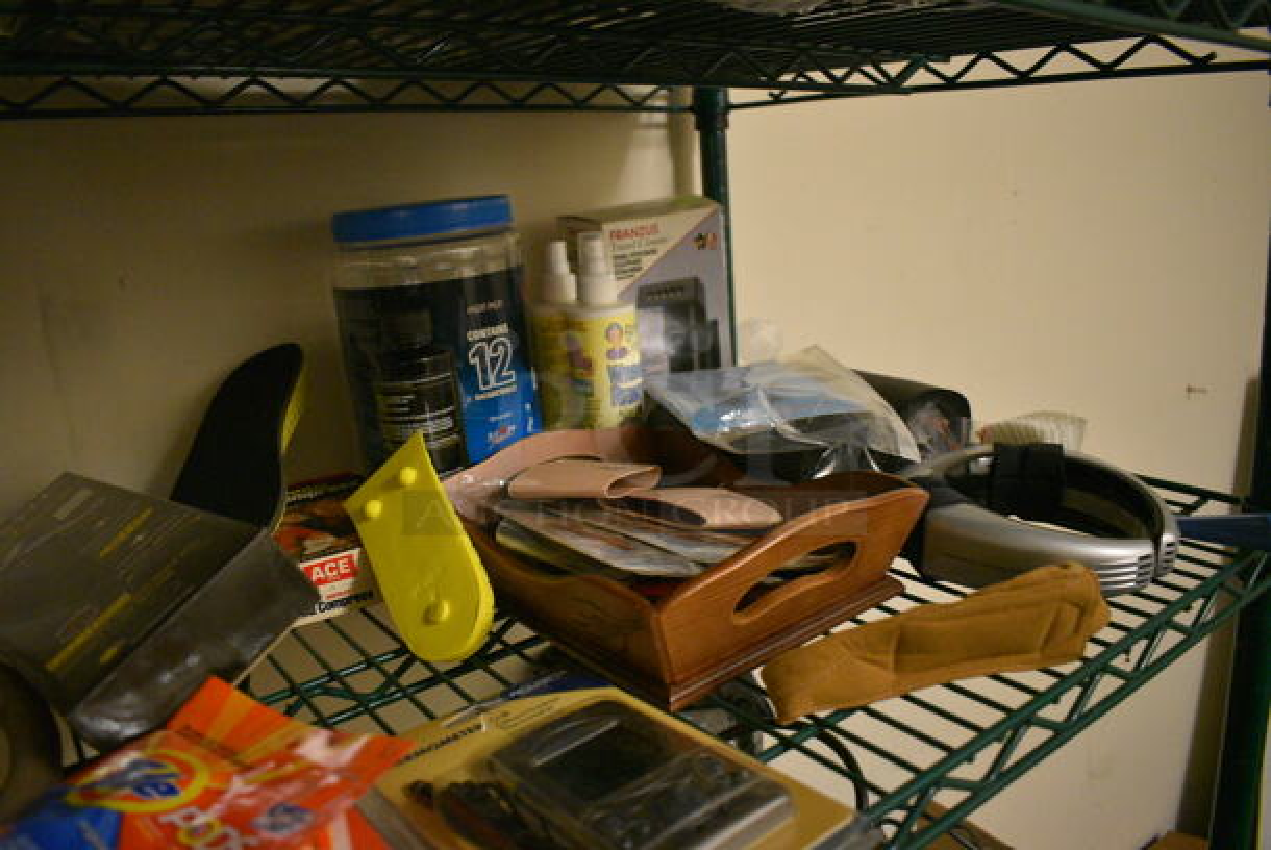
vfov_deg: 48.0
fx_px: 954
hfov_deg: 67.3
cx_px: 636
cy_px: 425
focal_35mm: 27
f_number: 3.5
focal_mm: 18
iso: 5000
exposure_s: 1/125
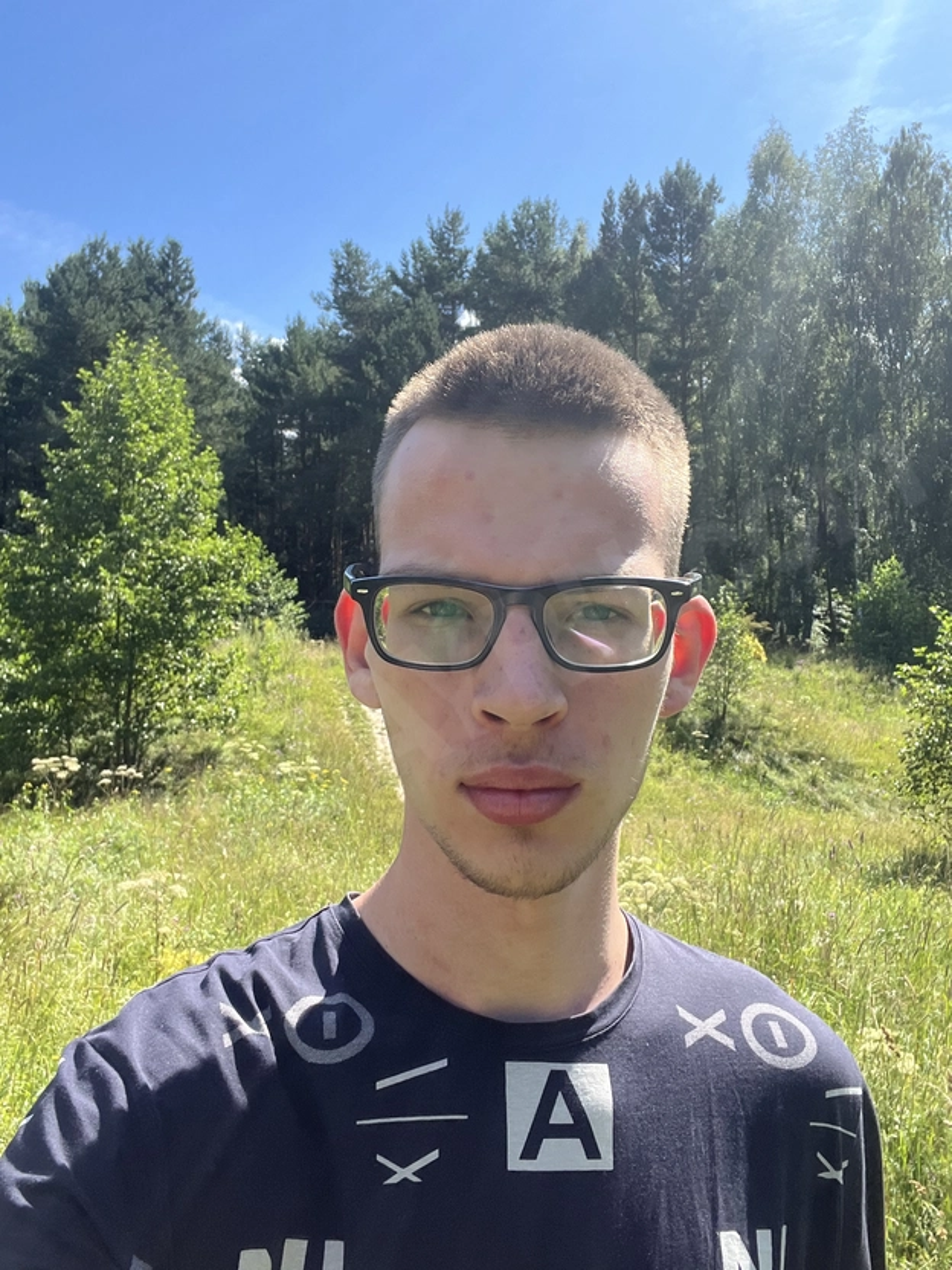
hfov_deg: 46.8
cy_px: 635
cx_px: 476
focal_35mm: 30
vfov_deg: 60.0
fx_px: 1100
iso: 32
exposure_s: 1/300
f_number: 2.2
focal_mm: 2.71
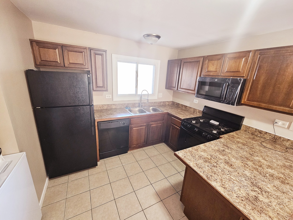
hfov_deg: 106.2
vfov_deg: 89.9
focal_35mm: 13
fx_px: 110
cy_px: 110
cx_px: 146
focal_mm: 2.2
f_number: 2.2
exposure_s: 1/30
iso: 400
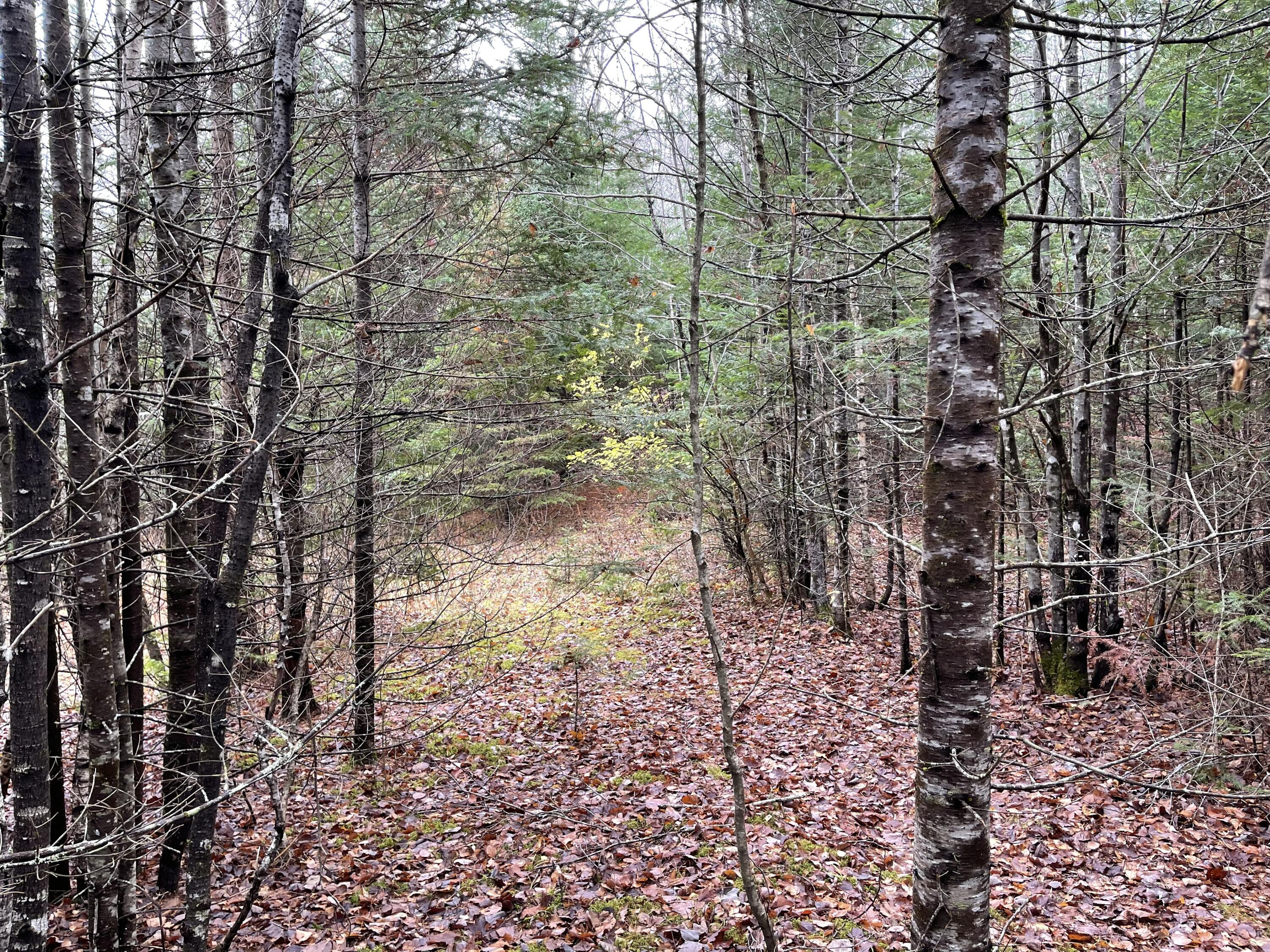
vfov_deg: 54.9
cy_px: 476
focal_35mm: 25
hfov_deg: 69.4
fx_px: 917
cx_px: 635
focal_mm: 5.1
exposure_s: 1/121
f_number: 1.6
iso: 125
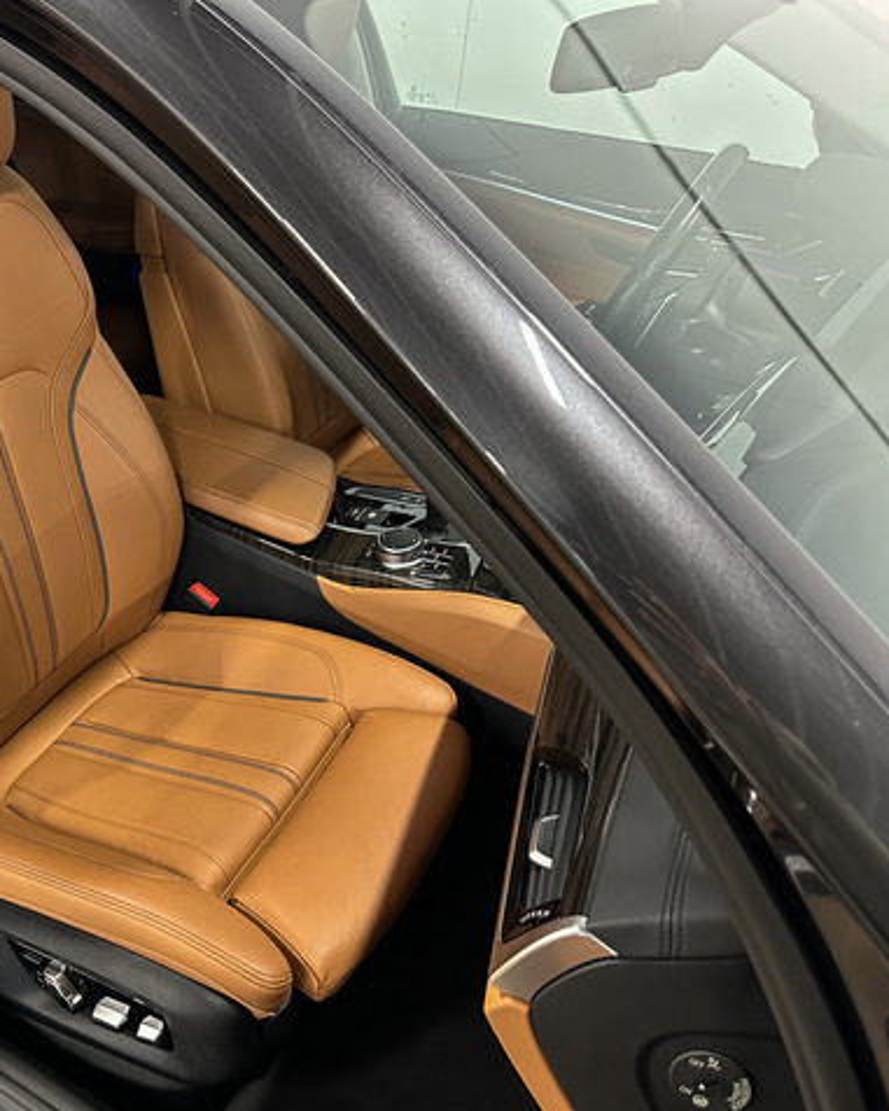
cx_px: 142
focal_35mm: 32
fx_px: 1052
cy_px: 567
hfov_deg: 43.1
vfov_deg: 55.6
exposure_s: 1/33
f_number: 1.78
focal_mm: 6.86
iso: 640
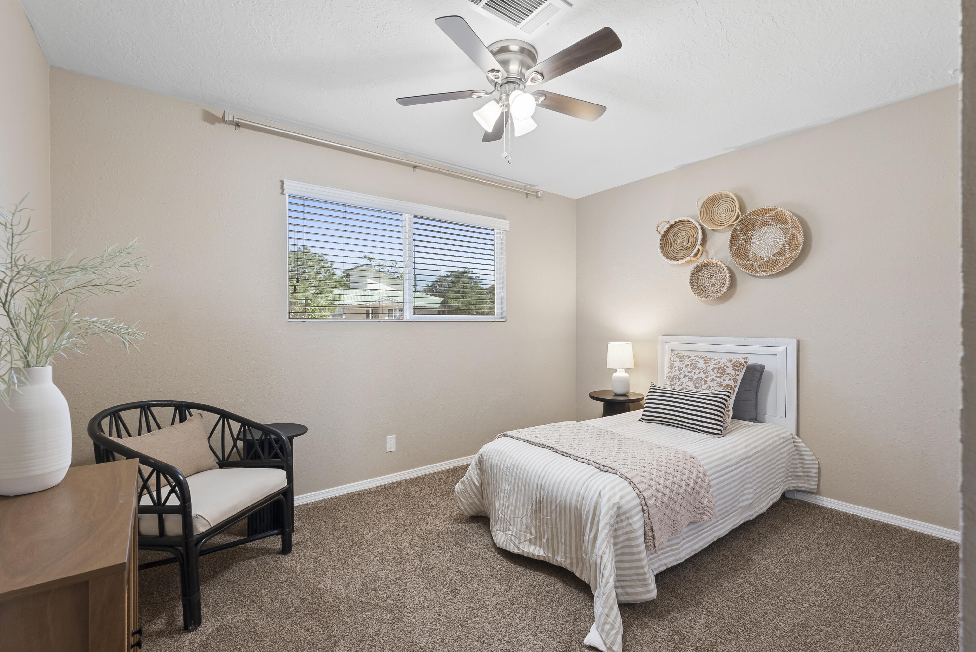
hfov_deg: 96.7
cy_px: 326
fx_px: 434
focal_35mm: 16
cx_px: 488
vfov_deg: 73.8
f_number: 9
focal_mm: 16
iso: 250
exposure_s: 1/1.67
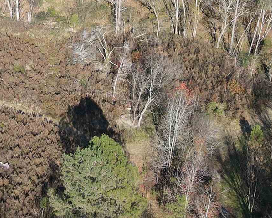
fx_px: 684
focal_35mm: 85
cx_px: -12
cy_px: -50
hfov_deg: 21.5
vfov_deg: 17.2
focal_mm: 4.5
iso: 100
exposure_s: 1/320
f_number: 2.8
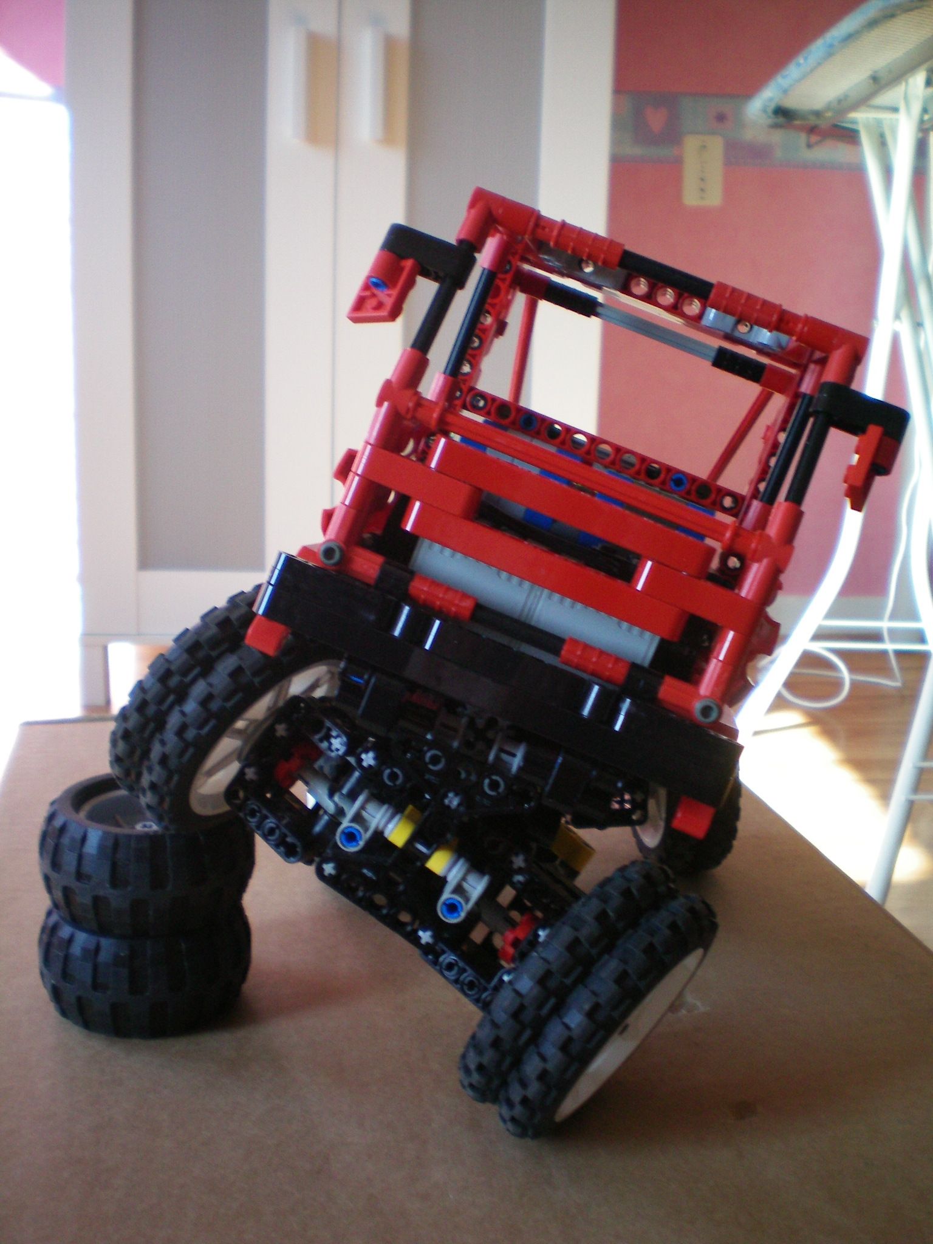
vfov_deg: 49.0
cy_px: 622
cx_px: 466
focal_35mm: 38
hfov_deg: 37.7
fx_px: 1366
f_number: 3.1
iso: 100
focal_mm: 6.3
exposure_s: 1/60
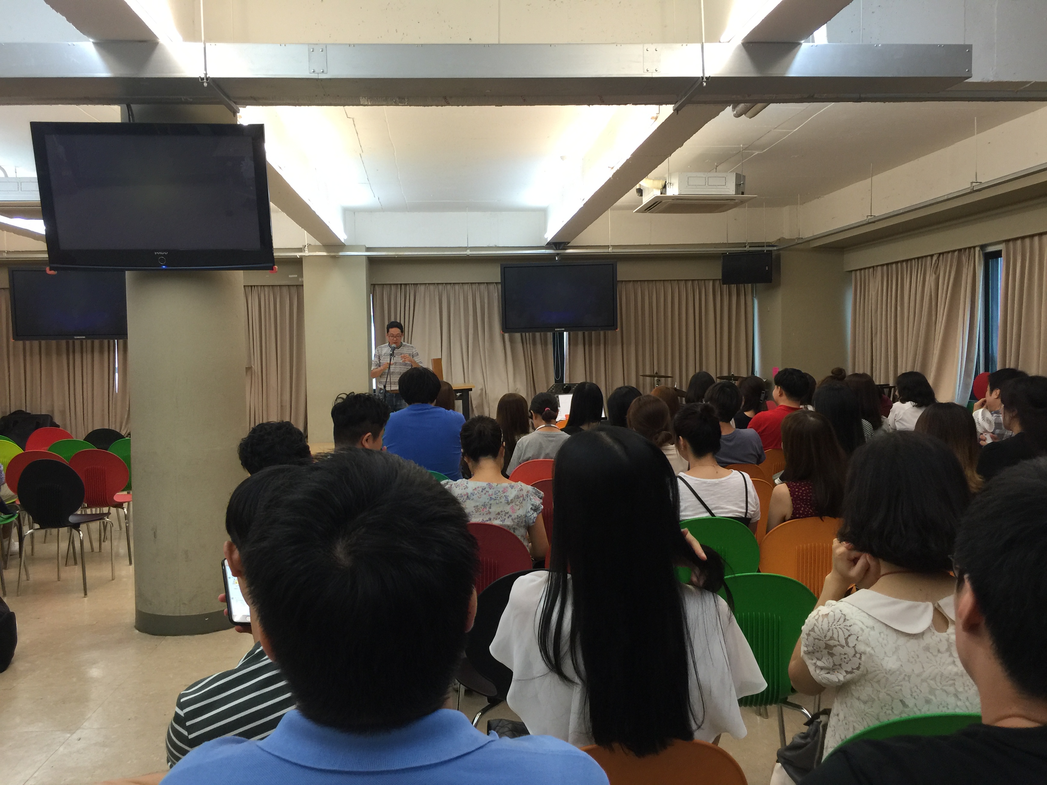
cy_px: 392
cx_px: 524
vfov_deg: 48.2
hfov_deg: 61.7
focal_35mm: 29
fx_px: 877
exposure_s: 1/30
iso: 50
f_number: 2.2
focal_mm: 4.15
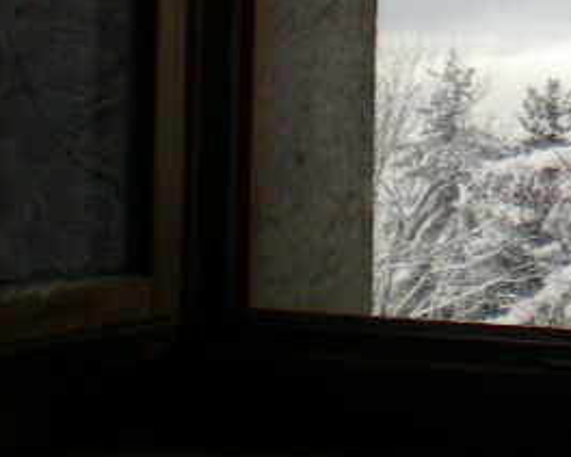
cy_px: -351
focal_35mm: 144
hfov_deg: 12.8
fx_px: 2433
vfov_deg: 10.2
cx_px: 811
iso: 50
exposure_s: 1/229
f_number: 3.1
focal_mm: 6.3
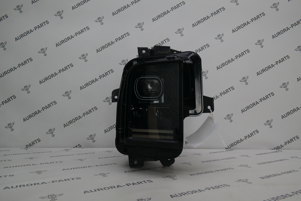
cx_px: 150
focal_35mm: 27
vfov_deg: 47.9
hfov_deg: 67.4
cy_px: 100
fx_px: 226
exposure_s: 1/60
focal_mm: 18
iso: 200
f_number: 7.1
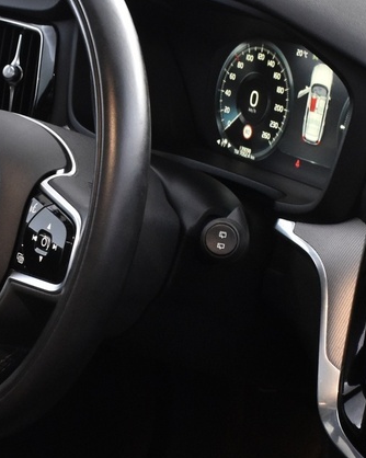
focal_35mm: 120
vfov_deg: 15.8
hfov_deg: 12.8
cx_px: 161
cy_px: 432
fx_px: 1626
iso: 1250
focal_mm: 22
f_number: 5.6
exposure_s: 1/8
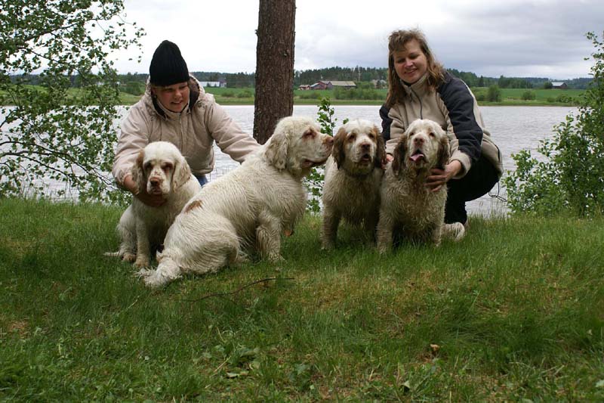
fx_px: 755
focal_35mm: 45
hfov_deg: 43.6
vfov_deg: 29.9
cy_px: 202
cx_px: 302
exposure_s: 1/80
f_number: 5.6
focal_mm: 30
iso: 100
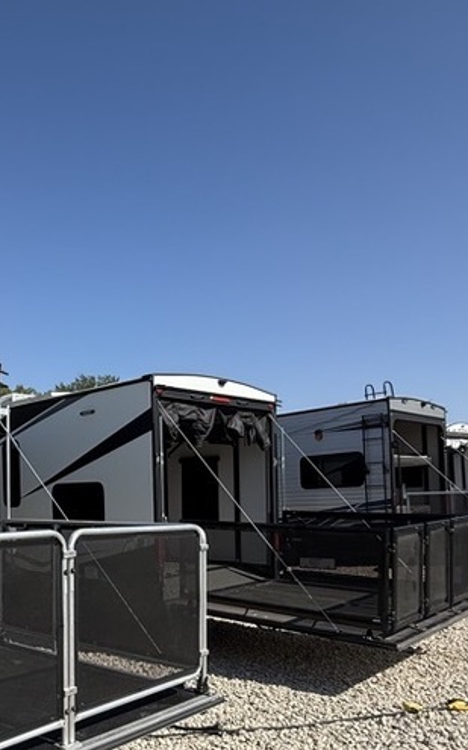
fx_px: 613
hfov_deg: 39.1
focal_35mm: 30
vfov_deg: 61.2
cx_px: 53
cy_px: 508
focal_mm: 2.22
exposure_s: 1/1961
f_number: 2.2
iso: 64
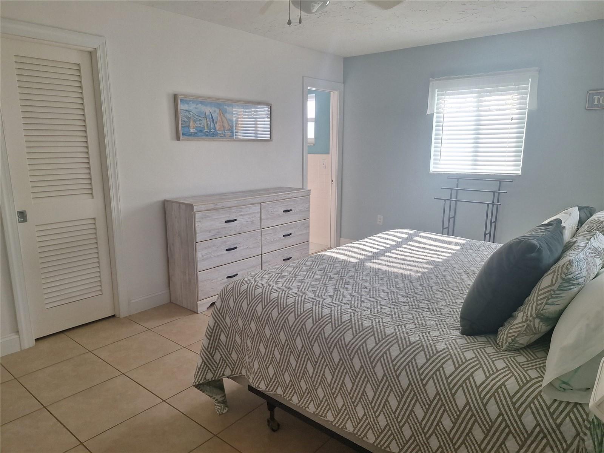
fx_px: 401
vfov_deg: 58.9
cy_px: 226
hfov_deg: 73.9
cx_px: 302
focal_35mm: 23
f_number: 1.8
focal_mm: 5.54
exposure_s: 1/114
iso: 40
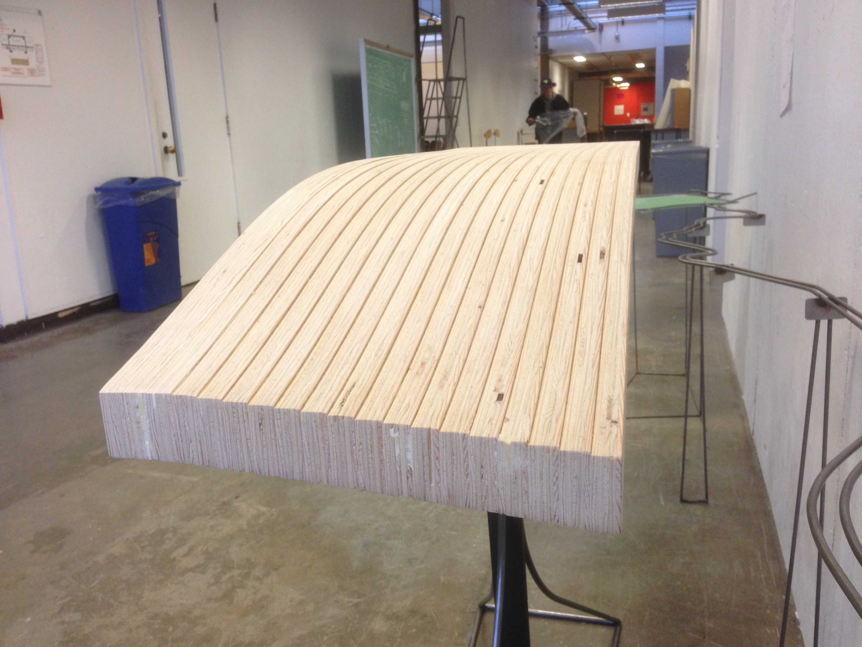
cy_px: 324
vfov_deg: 42.9
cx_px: 431
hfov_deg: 55.4
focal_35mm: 33
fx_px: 822
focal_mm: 4.13
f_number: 2.4
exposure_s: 1/20
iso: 100
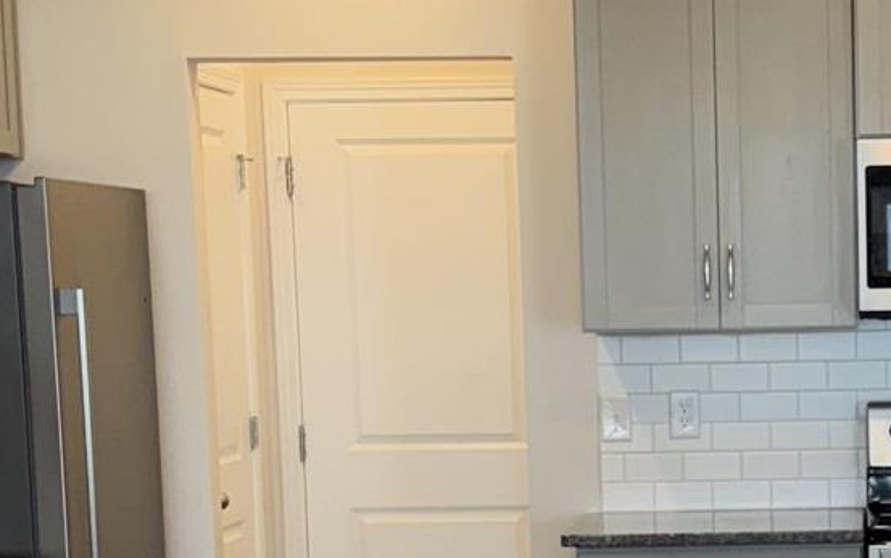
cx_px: 844
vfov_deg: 12.2
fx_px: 2575
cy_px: 564
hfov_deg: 19.2
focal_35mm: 106
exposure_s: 1/120
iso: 80
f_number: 1.78
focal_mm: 6.76
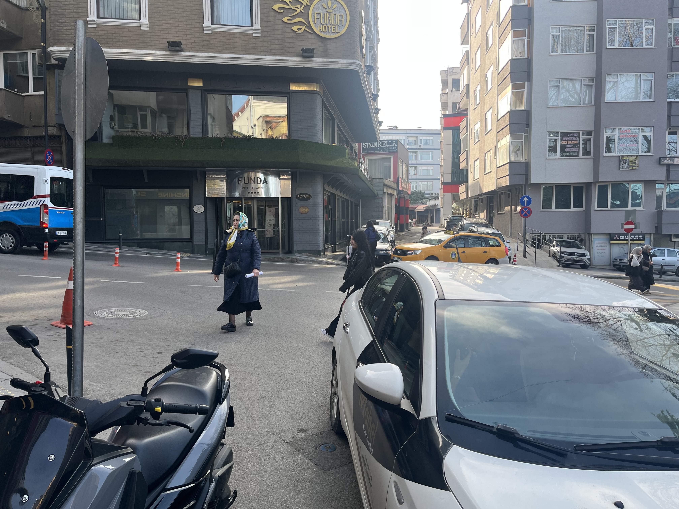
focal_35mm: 26
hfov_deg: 67.3
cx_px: 340
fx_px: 510
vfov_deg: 53.1
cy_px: 254
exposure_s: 1/544
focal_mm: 5.1
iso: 50
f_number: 1.6
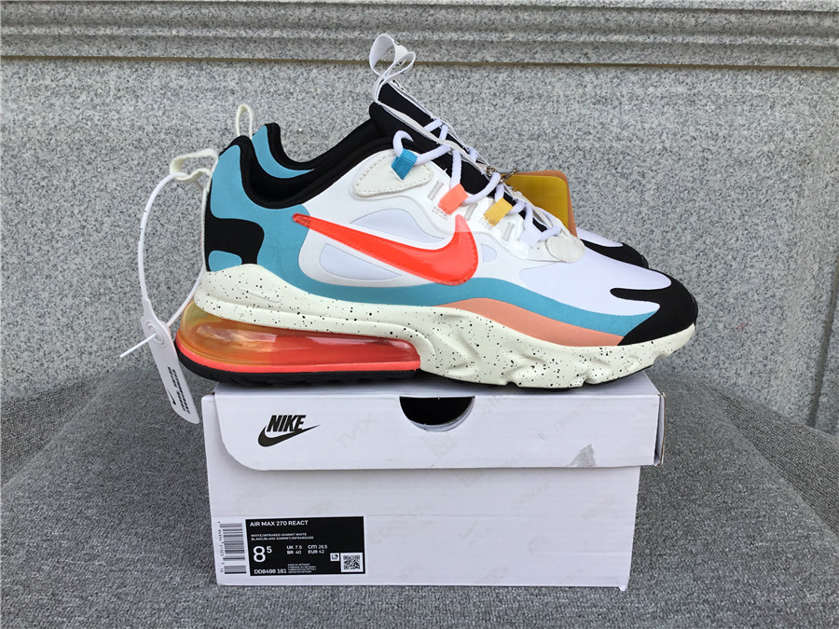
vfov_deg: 45.4
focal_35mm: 31
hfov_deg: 58.4
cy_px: 314
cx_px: 420
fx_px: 751
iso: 25
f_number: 2.4
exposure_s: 1/536
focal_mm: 3.3
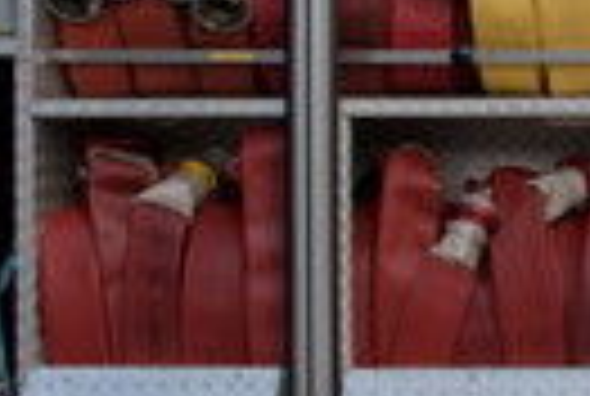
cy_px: 196
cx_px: 1112
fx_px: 2070
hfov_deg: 14.1
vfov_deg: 10.9
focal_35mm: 126
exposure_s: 1/60
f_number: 8
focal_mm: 22
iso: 100
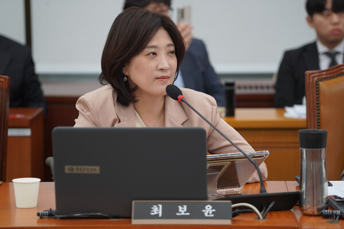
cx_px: 172
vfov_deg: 9.5
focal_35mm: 145
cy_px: 114
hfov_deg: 14.2
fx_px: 1385
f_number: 4
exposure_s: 1/160
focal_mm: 145
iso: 1000
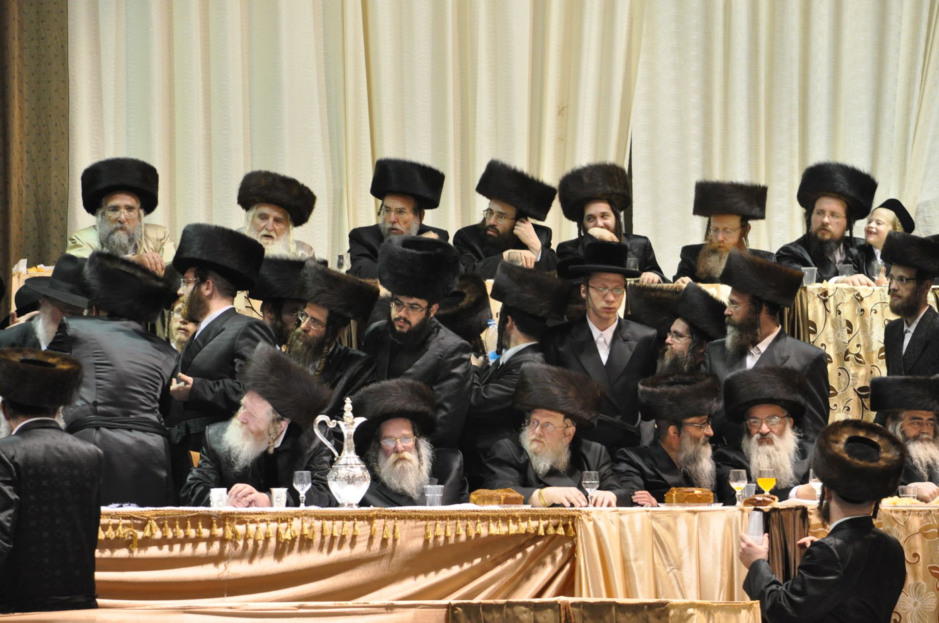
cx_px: 470
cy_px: 312
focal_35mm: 180
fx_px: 4688
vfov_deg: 7.6
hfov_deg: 11.4
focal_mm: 120
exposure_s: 1/80
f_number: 5.6
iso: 1600
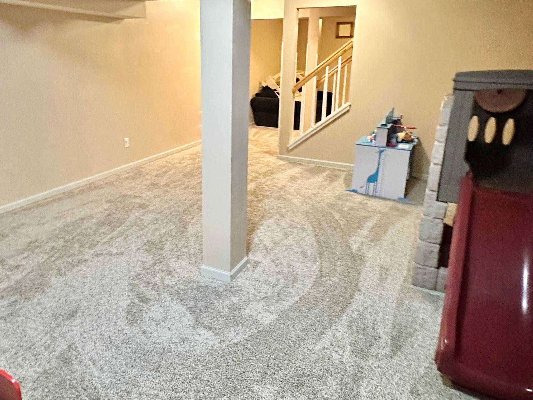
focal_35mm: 25
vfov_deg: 54.5
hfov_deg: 69.1
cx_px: 232
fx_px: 385
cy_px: 159
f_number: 2.2
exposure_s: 1/43
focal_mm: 2.22
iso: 1250
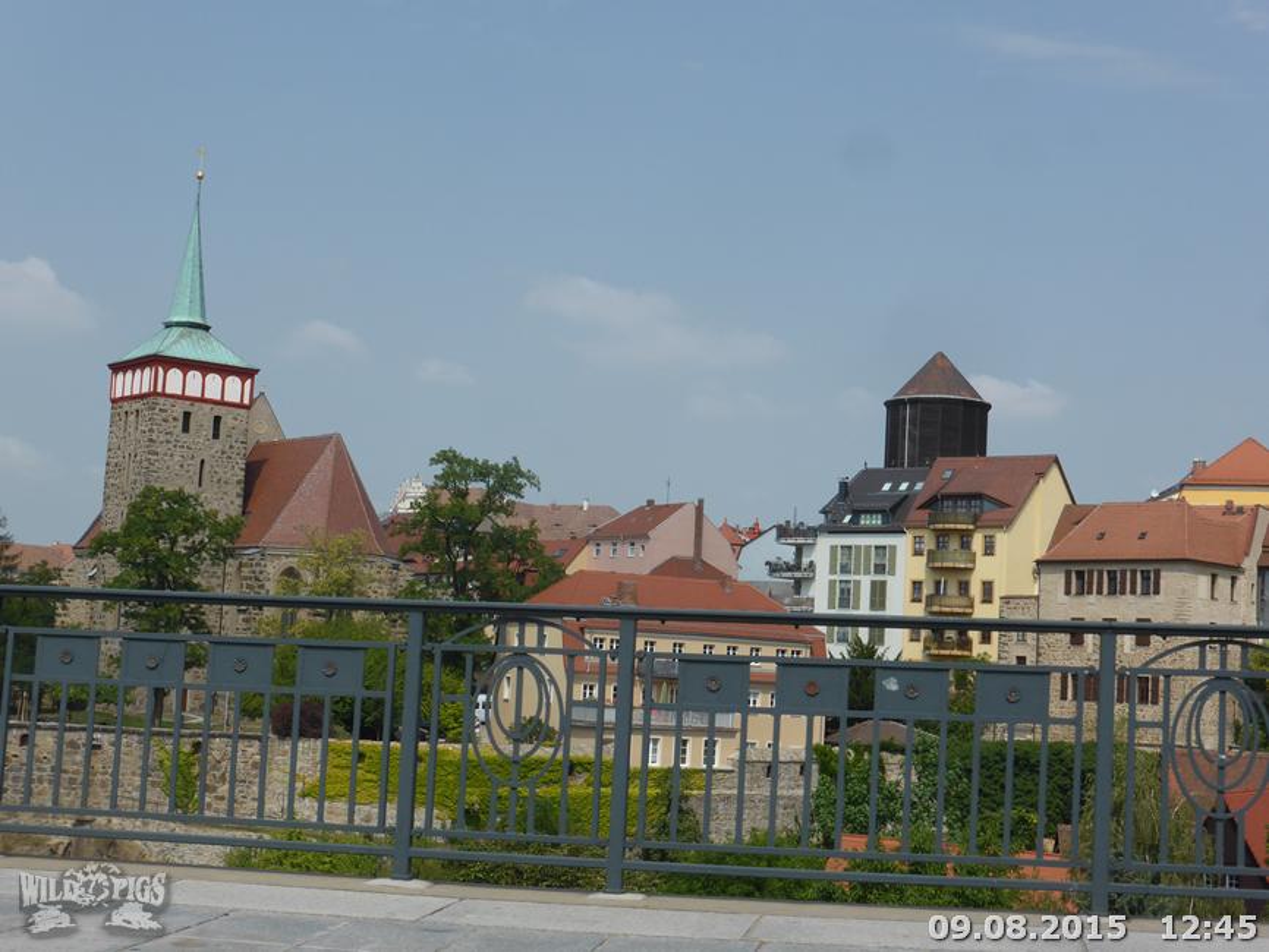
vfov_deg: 27.0
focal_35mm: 54
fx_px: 1980
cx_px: 634
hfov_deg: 35.5
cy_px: 476
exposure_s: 1/800
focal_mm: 9.7
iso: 100
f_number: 4.6
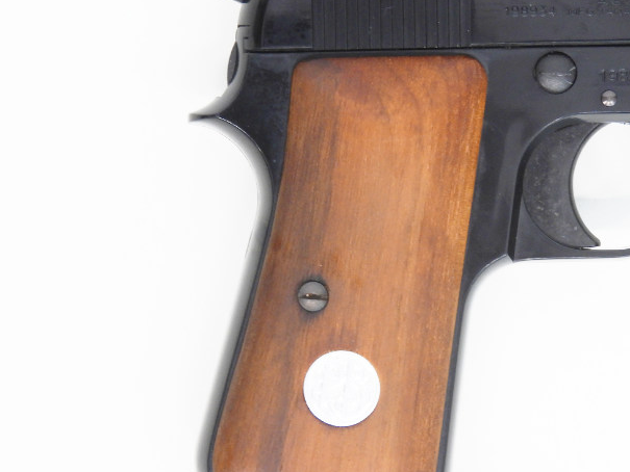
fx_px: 2767
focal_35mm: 152
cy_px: 281
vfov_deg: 9.8
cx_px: 381
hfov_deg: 13.0
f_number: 5
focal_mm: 20.6
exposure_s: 1/20
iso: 200
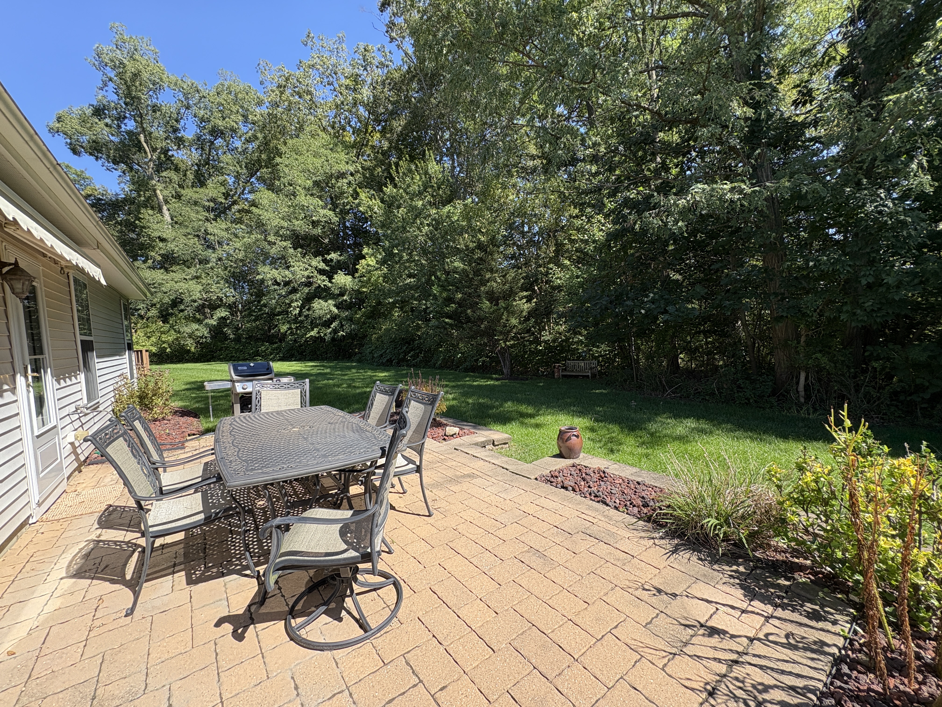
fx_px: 381
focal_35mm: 14
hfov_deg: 102.1
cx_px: 471
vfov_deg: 85.7
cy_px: 354
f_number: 2.2
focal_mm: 2.22
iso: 64
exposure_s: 1/488
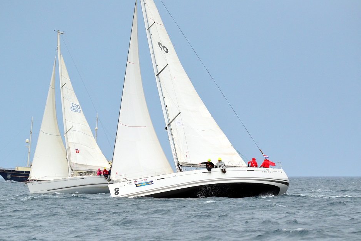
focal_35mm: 272
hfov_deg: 7.6
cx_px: 173
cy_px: 121
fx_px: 2728
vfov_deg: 5.1
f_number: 5.6
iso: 1400
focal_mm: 170
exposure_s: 1/8000
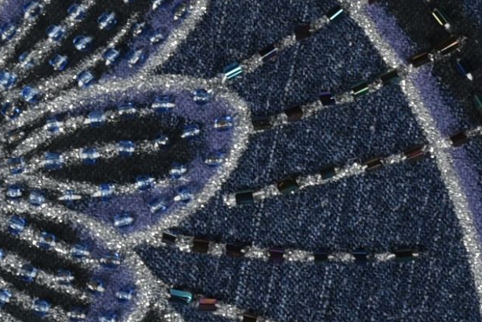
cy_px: -130
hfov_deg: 5.0
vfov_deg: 3.4
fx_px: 5495
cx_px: 228
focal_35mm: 410
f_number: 10
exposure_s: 1/125
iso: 200
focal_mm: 56
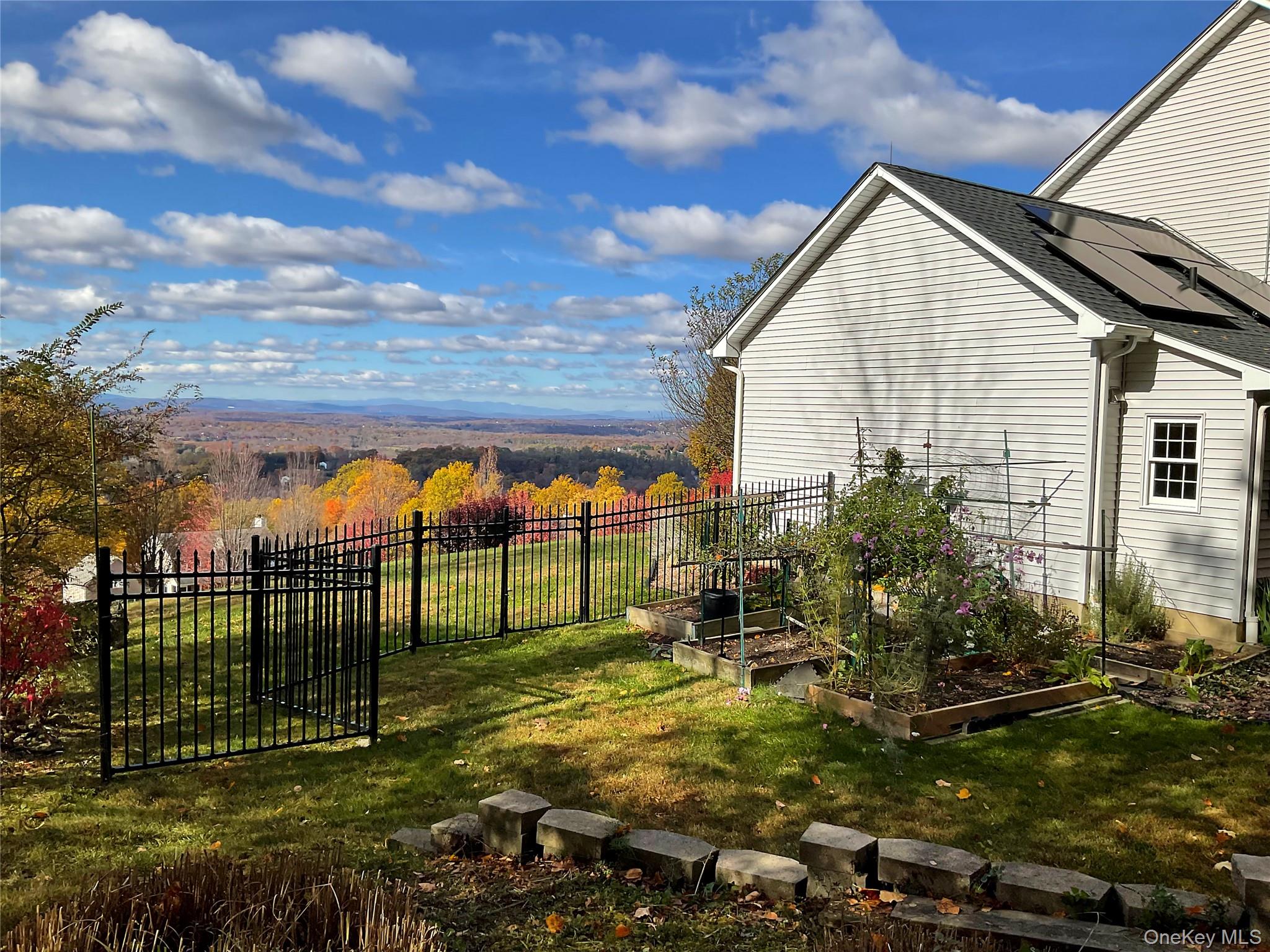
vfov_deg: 48.2
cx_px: 635
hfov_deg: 61.7
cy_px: 476
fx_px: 1064
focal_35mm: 29
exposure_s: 1/2801
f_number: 1.8
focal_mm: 3
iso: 16
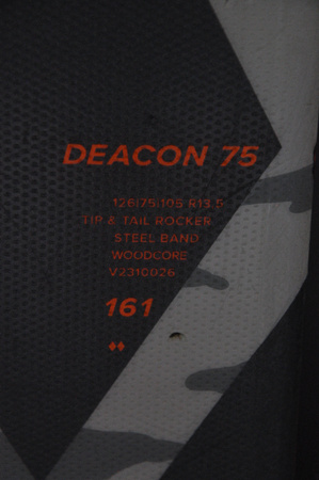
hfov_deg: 8.7
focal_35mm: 158
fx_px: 2098
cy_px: 240
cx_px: 160
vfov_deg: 13.1
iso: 3200
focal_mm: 105
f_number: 9.5
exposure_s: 1/125
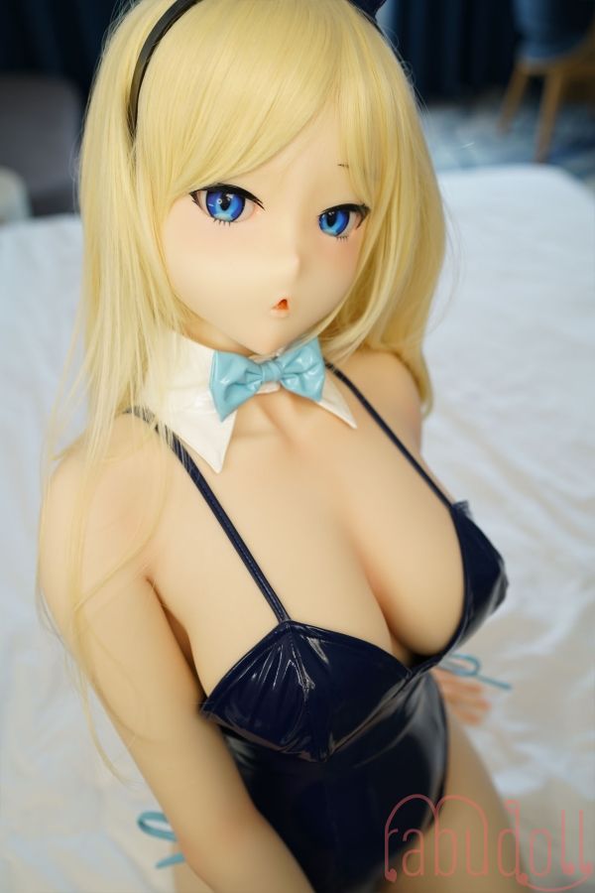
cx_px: 298
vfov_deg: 54.4
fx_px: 868
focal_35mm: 35
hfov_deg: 37.9
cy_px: 446
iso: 400
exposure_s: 1/100
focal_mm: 35
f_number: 2.8
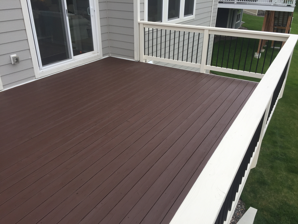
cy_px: 112
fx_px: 250
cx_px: 149
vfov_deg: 48.2
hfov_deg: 61.7
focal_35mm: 29
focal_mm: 4.15
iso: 32
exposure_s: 1/209
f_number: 2.2
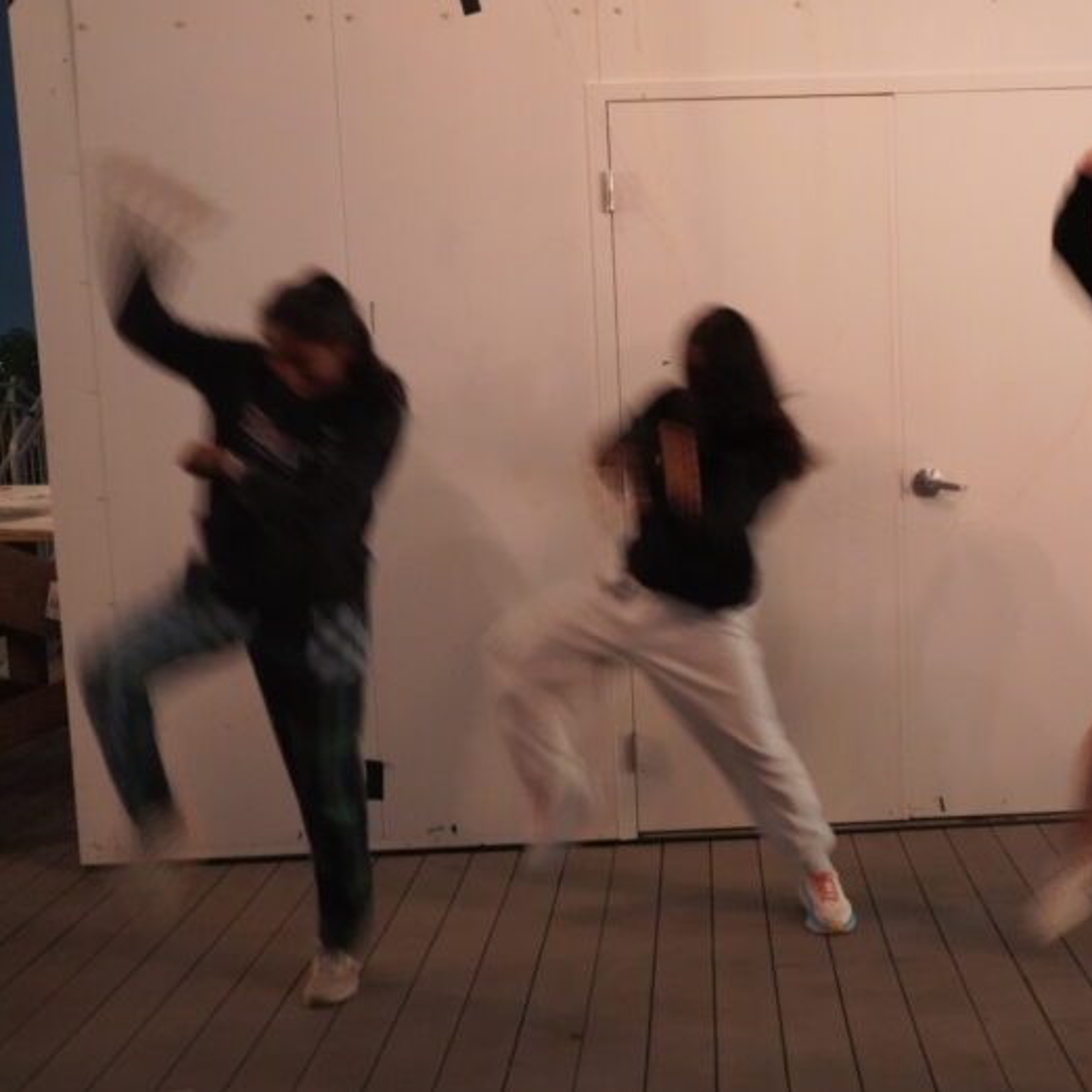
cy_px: 541
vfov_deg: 39.2
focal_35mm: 43
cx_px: 766
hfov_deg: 38.5
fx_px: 1535
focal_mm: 33
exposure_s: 1/20
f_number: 4
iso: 12800
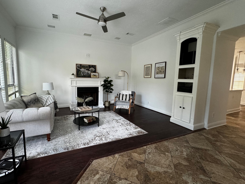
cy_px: 91
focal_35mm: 16
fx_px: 113
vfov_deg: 78.1
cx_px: 108
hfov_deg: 94.0
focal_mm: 2.22
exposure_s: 1/60
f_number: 2.2
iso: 400
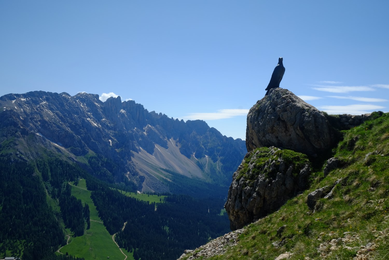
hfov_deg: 50.7
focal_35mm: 38
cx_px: 194
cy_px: 130
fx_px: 411
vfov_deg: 35.1
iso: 200
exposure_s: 1/52
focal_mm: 25.4
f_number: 14
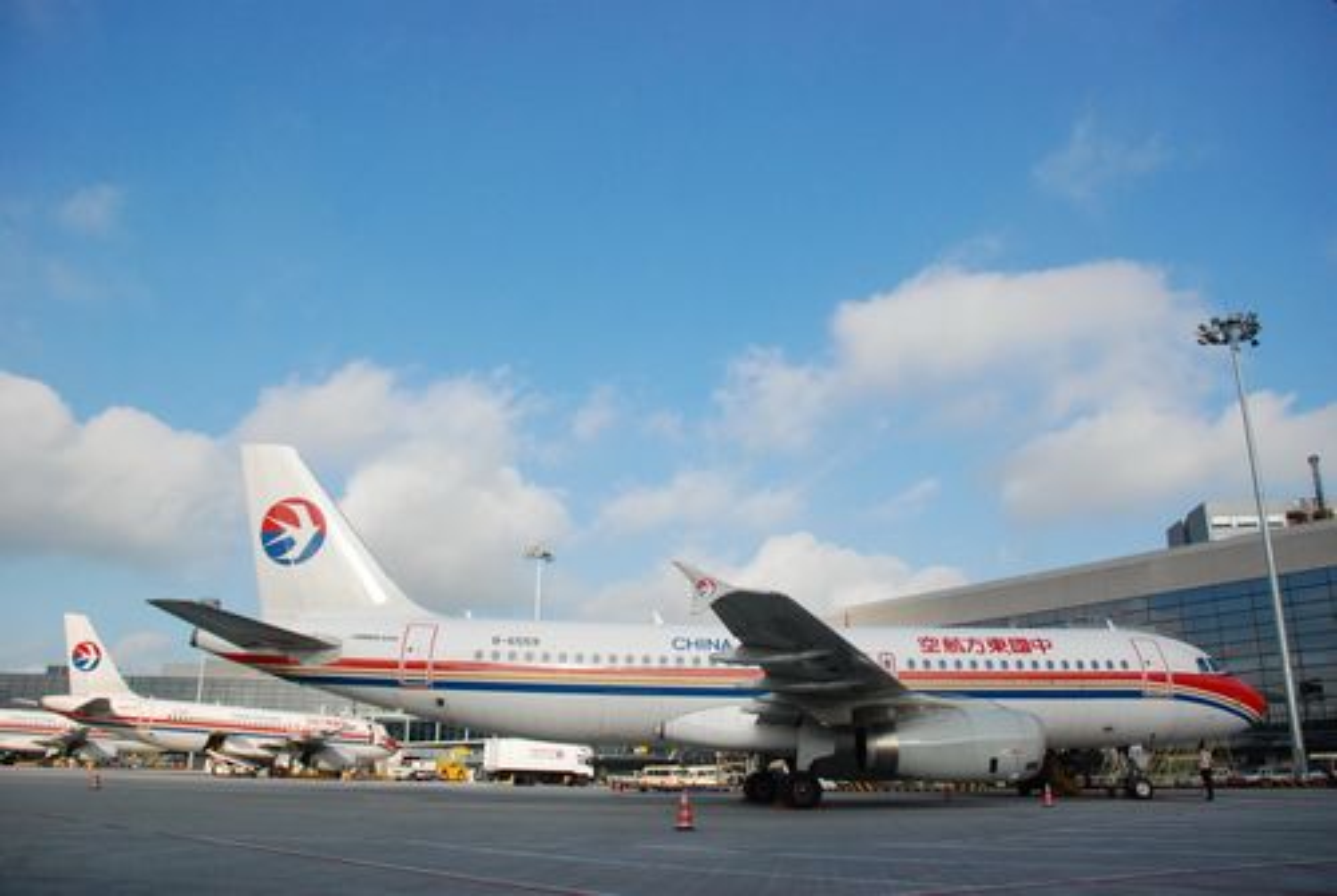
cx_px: 668
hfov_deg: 61.9
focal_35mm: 30
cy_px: 448
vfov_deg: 43.7
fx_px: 1116
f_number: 5.6
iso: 1000
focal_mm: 20
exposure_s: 1/4000
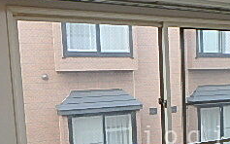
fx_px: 376
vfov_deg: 21.1
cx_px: 209
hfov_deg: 32.3
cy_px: 135
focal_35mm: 60
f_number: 3.5
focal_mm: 3.7
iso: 160
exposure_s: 1/60
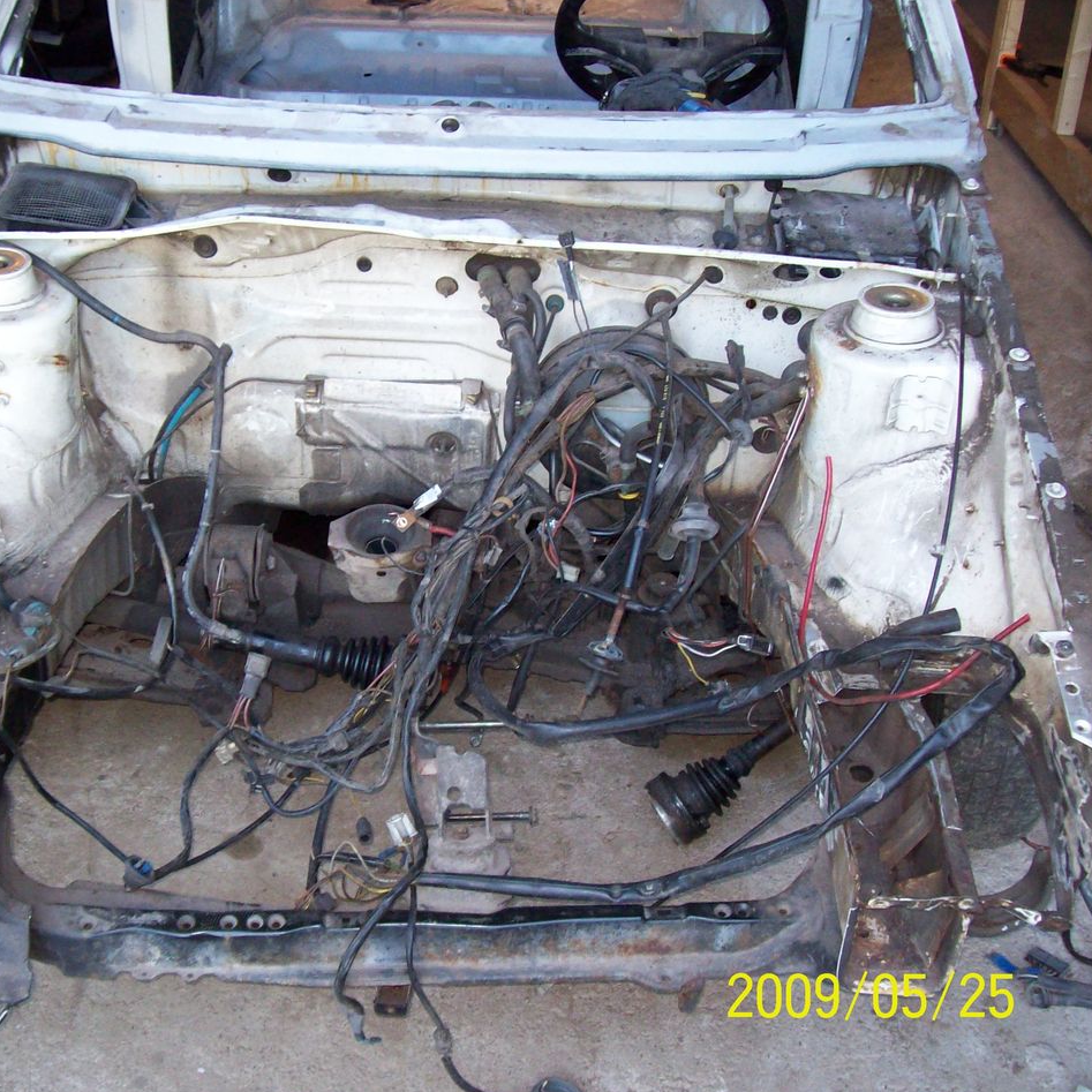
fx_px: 1535
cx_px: 383
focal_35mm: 43
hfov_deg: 38.8
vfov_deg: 39.2
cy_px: 551
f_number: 2.7
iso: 200
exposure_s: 1/64
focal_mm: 6
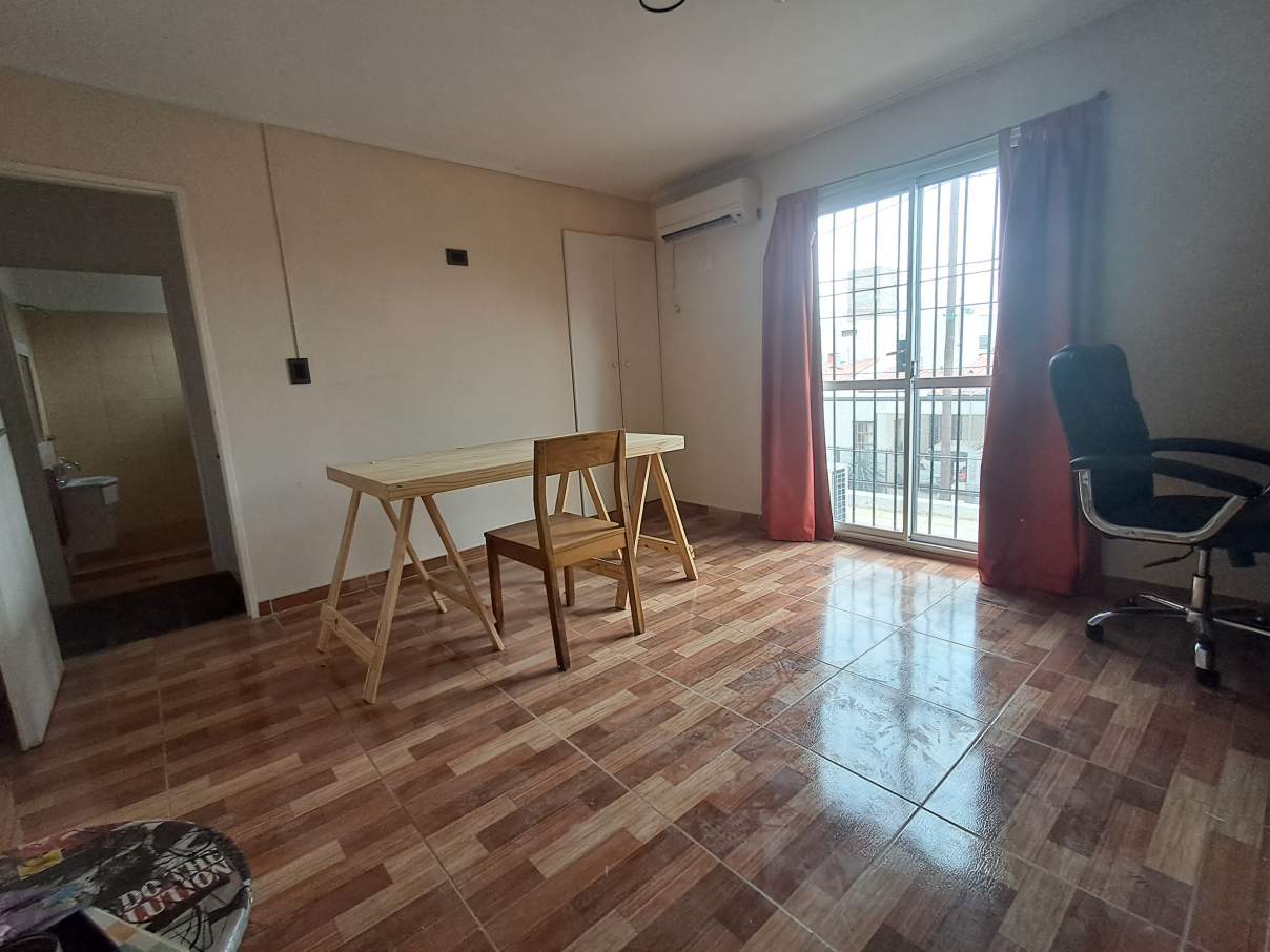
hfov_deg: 94.5
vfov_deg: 78.1
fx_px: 587
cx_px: 635
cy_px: 476
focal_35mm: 16
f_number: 2.2
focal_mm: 1.64
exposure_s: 1/60
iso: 50
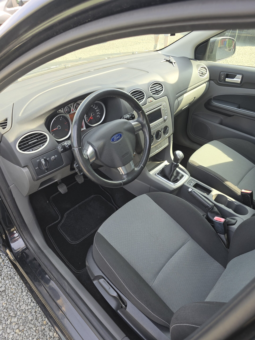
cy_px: 170
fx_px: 226
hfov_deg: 58.9
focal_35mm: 23
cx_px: 128
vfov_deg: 73.9
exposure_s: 1/180
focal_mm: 6.3
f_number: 1.7
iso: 32
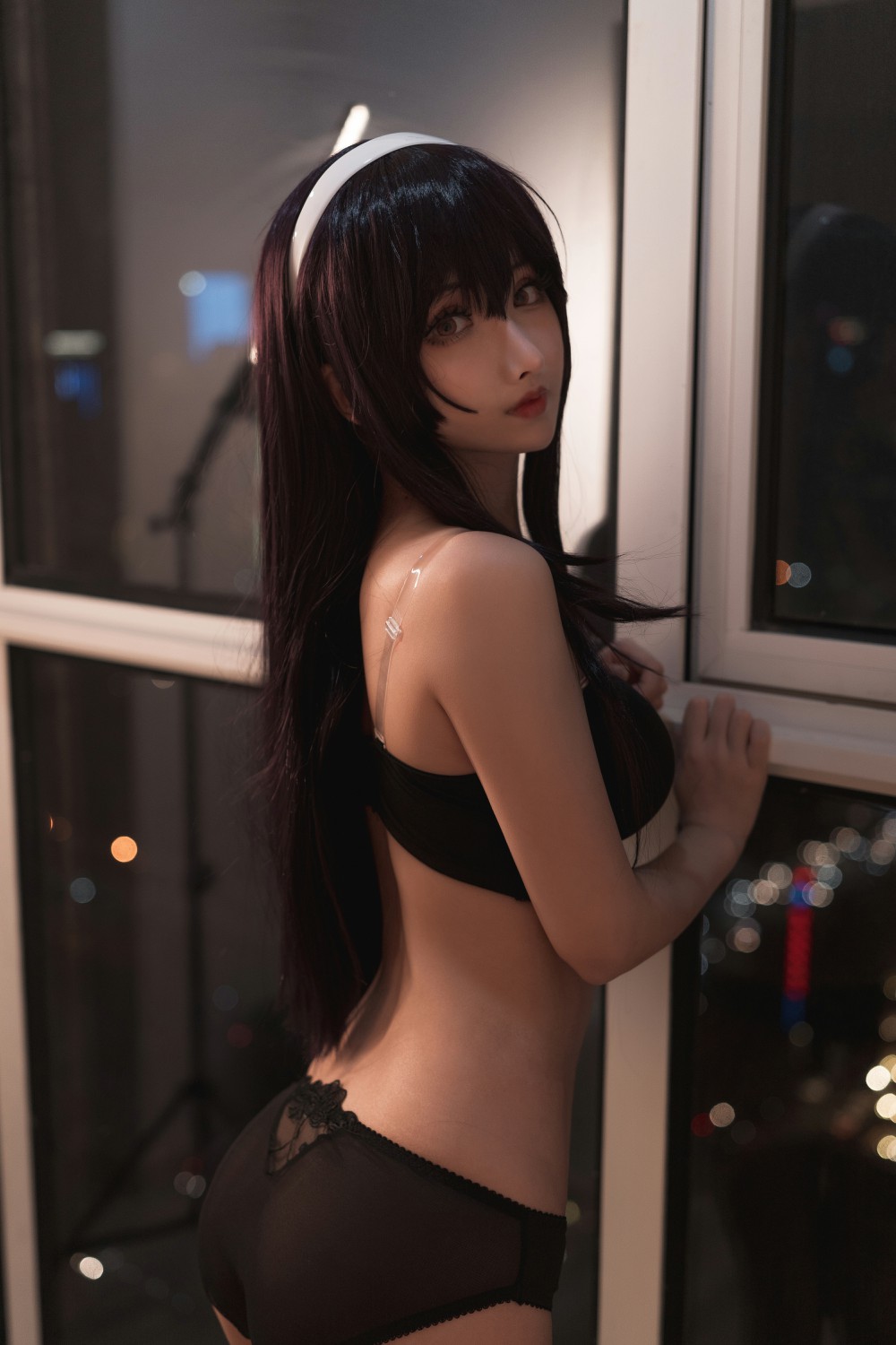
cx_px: 448
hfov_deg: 33.4
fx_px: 1493
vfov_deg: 48.5
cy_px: 672
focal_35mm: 40
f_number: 2
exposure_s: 1/100
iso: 500
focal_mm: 40
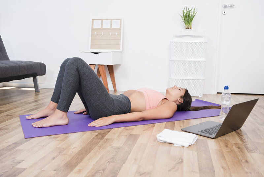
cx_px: 132
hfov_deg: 53.1
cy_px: 88
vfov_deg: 36.9
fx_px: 264
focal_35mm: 36
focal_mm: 36
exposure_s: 1/125
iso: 125
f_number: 5
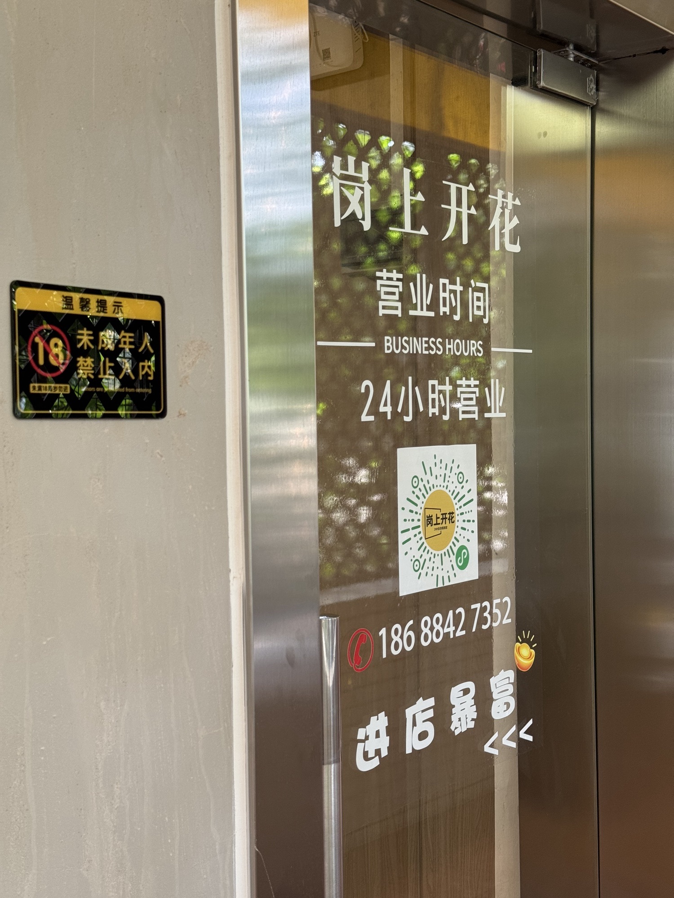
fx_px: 1246
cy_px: 449
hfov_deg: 30.3
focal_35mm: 48
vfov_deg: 39.7
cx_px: 337
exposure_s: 1/50
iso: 125
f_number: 1.78
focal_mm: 6.76
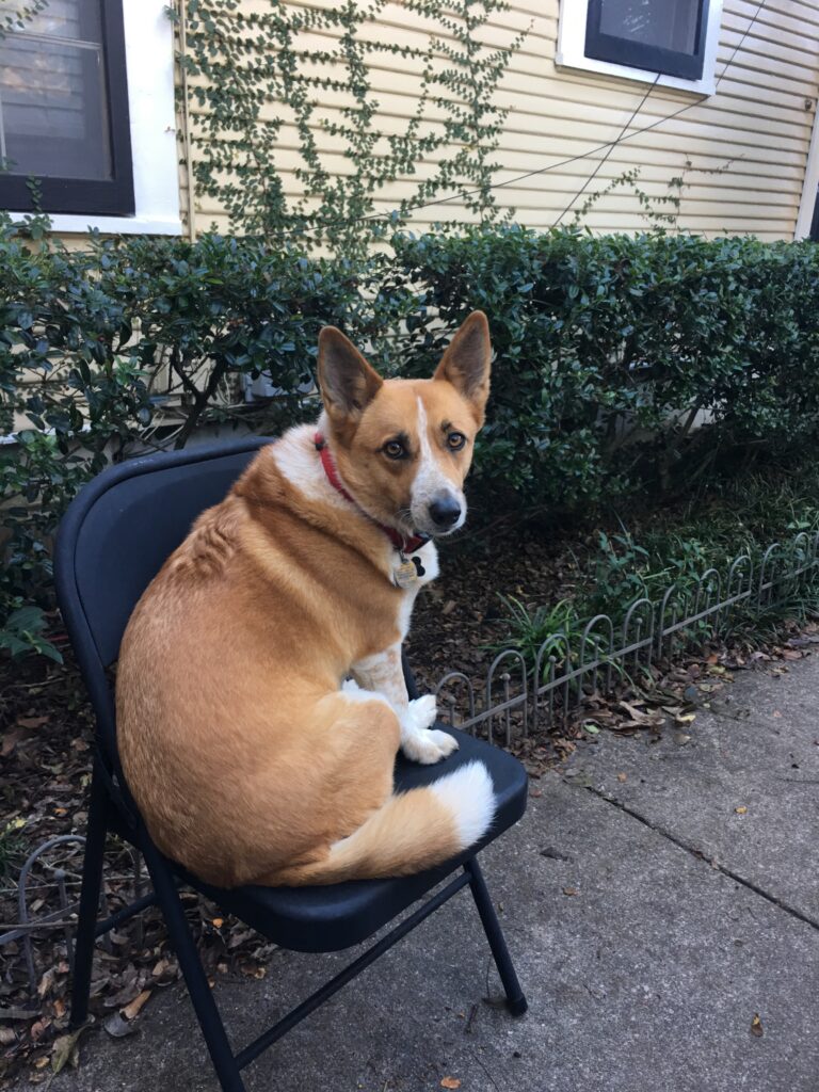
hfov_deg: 48.2
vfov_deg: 61.7
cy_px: 546
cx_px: 410
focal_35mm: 29
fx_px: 915
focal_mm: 4.15
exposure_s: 1/40
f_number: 2.2
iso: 32
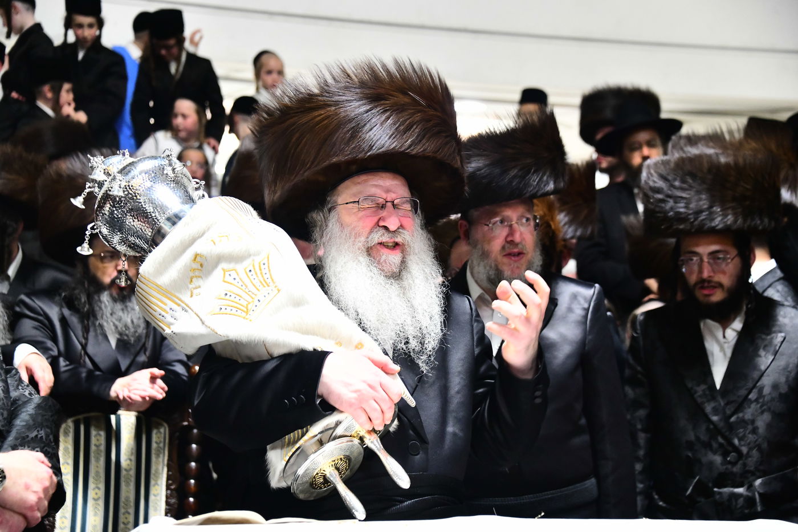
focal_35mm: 90
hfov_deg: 22.6
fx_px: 1995
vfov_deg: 15.2
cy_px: 266
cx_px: 399
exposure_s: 1/125
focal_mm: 90
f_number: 5.3
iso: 6400
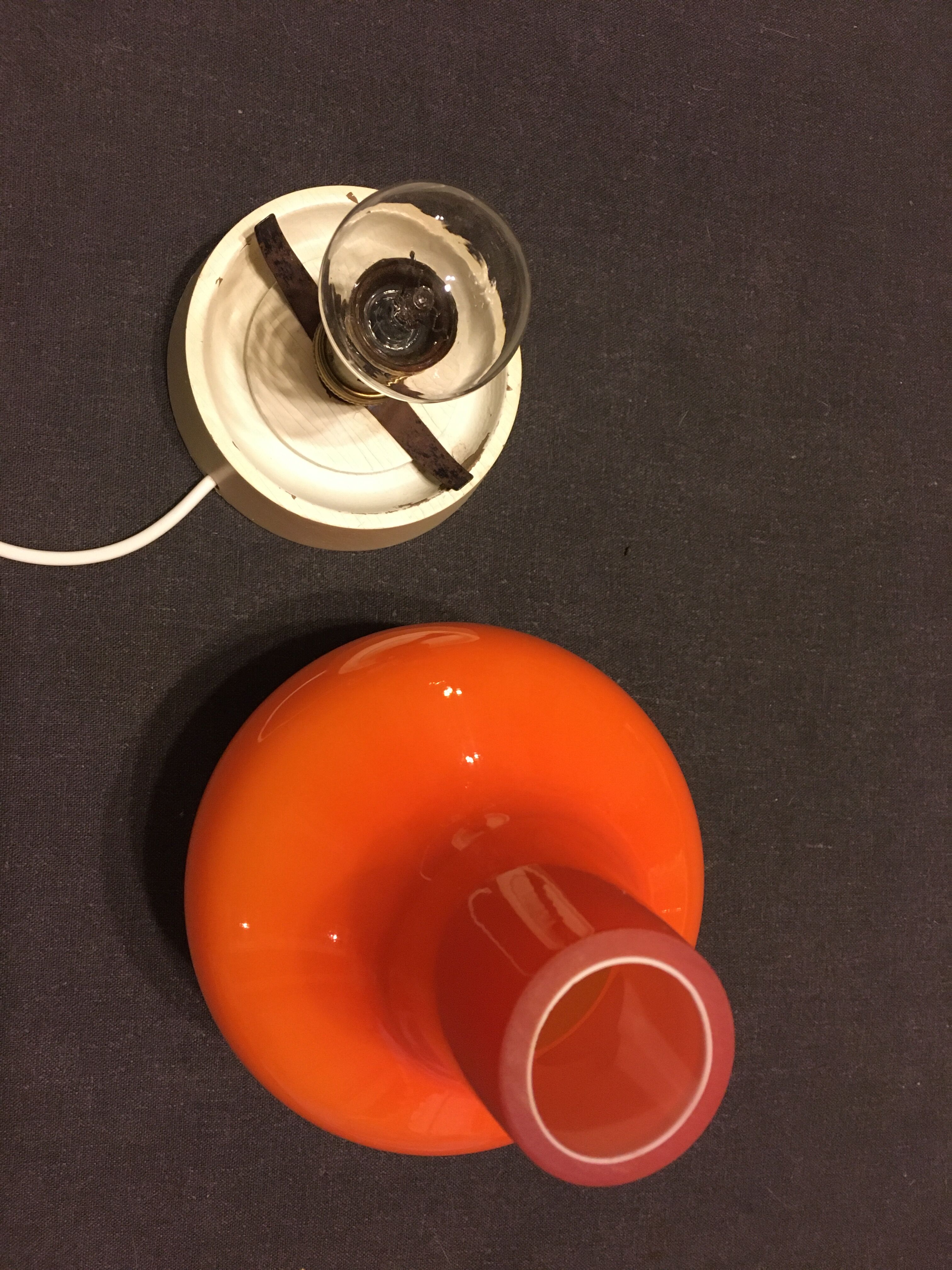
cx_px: 476
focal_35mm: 29
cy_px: 635
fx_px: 1063
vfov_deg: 61.7
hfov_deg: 48.2
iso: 200
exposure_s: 1/17
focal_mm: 4.15
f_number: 2.2
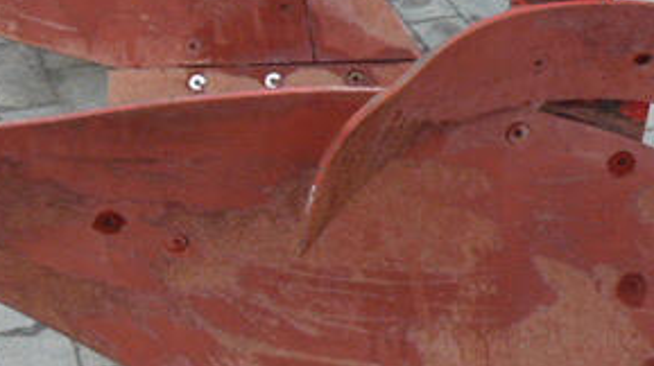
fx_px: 1507
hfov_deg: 24.5
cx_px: 330
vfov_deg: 13.9
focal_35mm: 87
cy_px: 185
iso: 100
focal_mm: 6
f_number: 2.8
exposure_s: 1/100
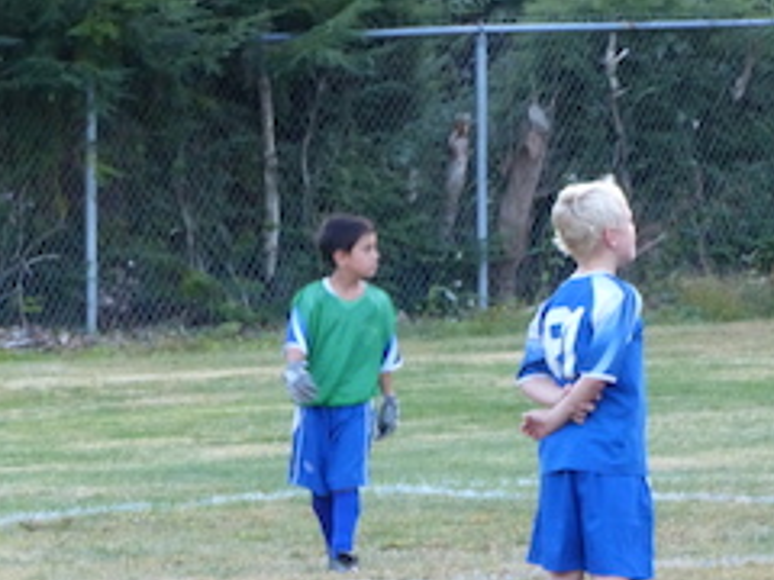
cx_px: 850
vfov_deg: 2.8
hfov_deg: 3.8
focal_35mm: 525
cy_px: 271
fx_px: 11739
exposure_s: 1/30
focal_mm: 42.5
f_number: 8
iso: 400
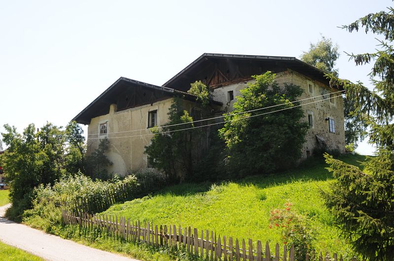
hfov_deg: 51.3
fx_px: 410
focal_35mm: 38
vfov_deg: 35.4
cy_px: 130
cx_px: 197
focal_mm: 25
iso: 200
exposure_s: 1/200
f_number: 7.1
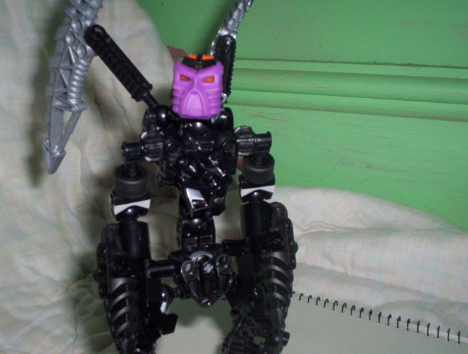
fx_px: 623
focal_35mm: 46
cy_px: 193
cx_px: 213
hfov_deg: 41.1
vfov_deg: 31.6
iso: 140
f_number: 4.5
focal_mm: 4.99
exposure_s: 1/60
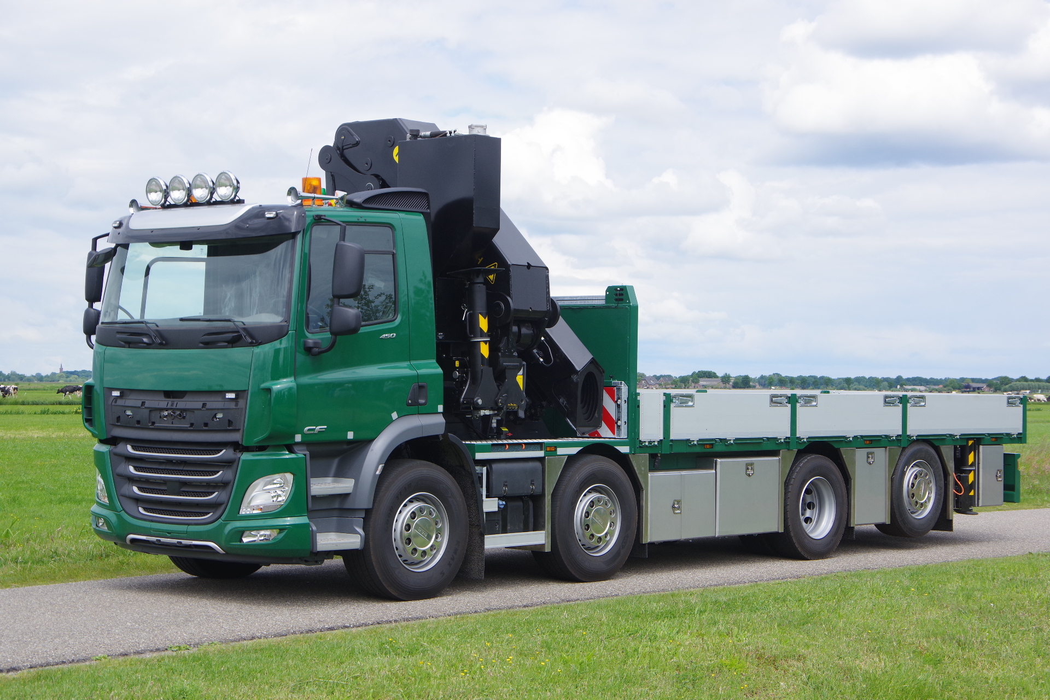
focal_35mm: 72
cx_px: 525
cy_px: 350
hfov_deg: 28.1
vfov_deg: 18.9
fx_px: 2100
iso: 200
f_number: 9
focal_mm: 48
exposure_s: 1/200
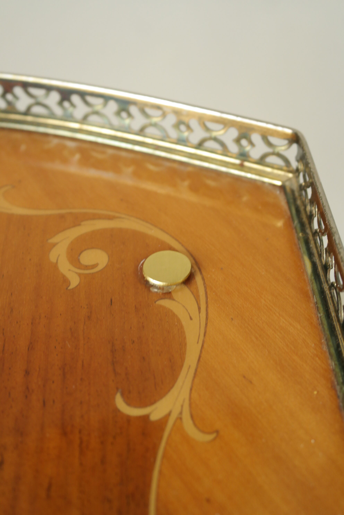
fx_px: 760
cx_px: 172
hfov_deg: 25.5
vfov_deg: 37.5
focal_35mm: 53
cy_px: 258
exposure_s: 1/30
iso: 800
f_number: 5.6
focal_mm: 35
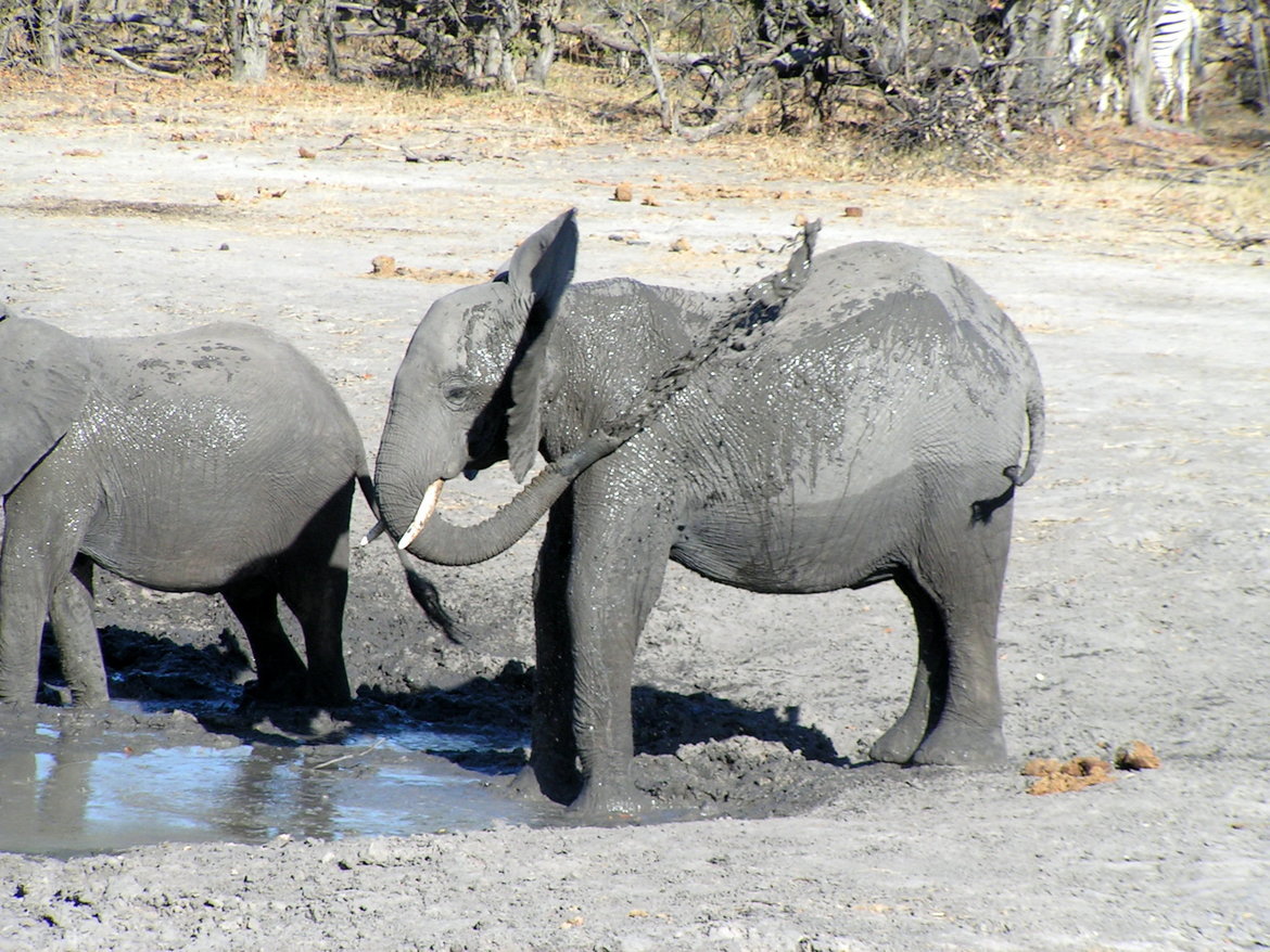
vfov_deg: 5.5
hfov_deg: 7.3
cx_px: 635
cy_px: 476
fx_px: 9945
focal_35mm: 271
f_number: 5
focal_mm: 41.4
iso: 50
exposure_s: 1/400
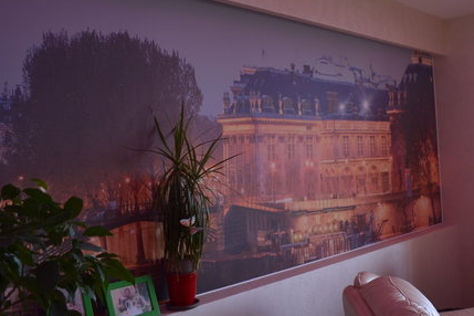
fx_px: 513
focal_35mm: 39
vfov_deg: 33.7
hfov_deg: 48.2
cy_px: 91
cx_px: 336
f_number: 3.5
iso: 125
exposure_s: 1/30
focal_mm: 18
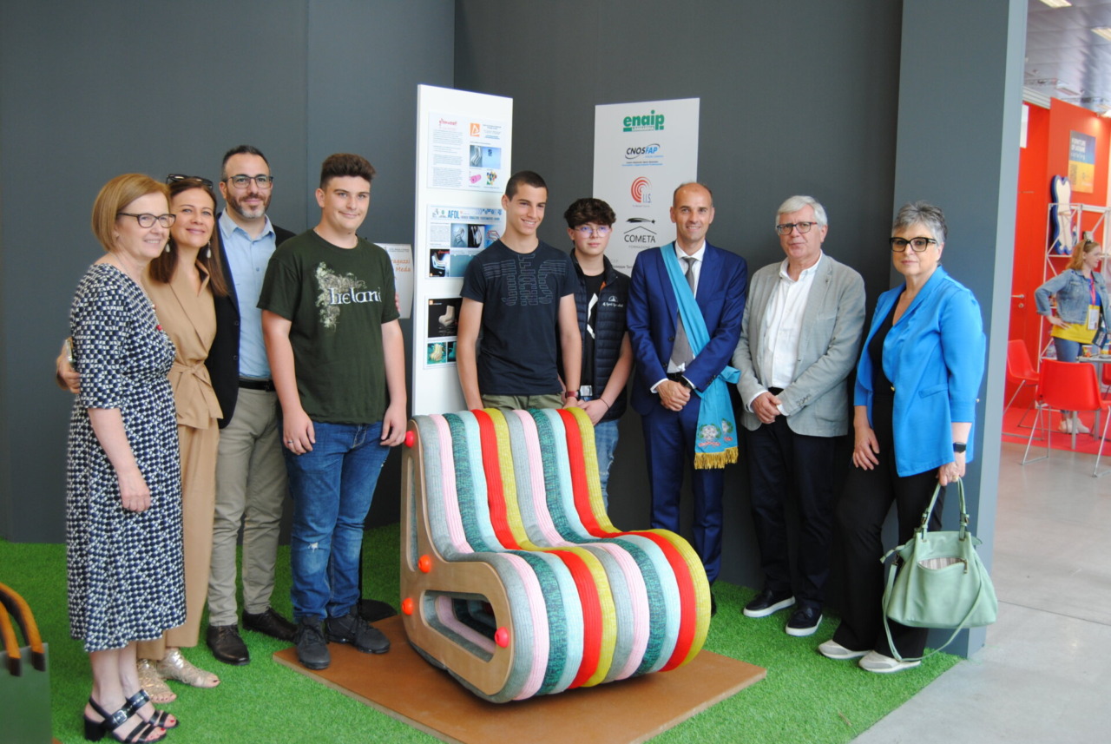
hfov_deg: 55.0
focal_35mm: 34
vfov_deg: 38.5
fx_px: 1066
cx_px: 556
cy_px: 372
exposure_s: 1/30
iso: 200
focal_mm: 23
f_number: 3.8
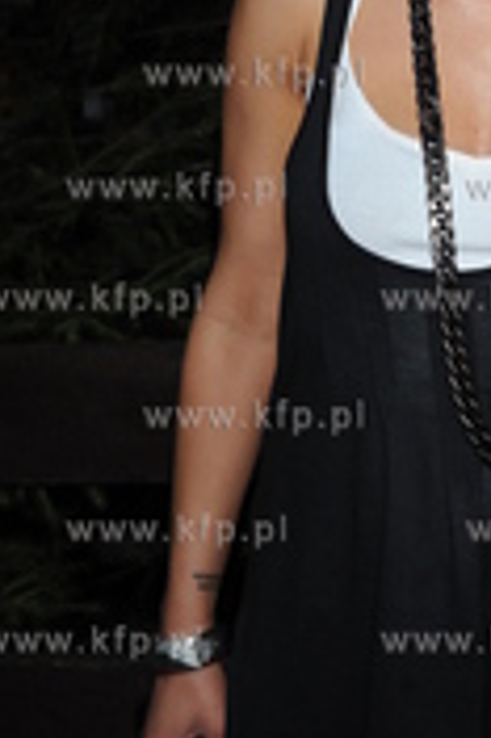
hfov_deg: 10.8
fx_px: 2562
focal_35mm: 125
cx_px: 520
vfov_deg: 16.2
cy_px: 67
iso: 800
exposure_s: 1/160
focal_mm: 55
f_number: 5.6
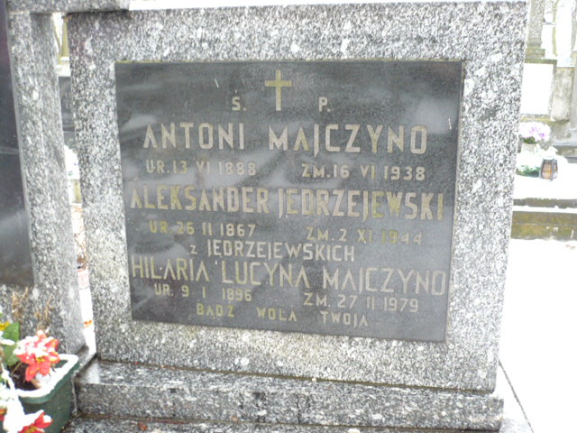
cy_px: 216
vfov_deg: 40.7
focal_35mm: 35
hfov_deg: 52.6
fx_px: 583
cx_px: 288
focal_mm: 5.8
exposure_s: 1/15
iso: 200
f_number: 2.8
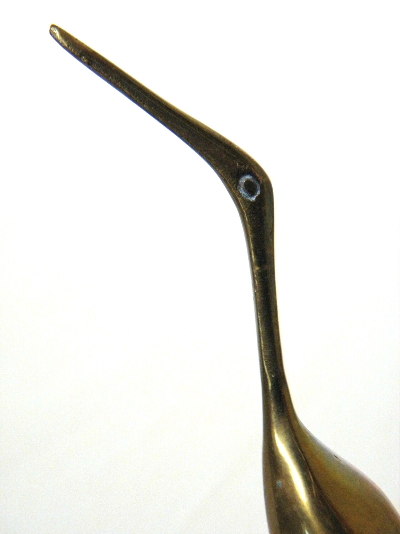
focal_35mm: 80
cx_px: 200
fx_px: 1233
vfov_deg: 24.4
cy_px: 267
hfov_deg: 18.4
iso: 200
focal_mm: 14.3
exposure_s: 1/20
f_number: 4.4
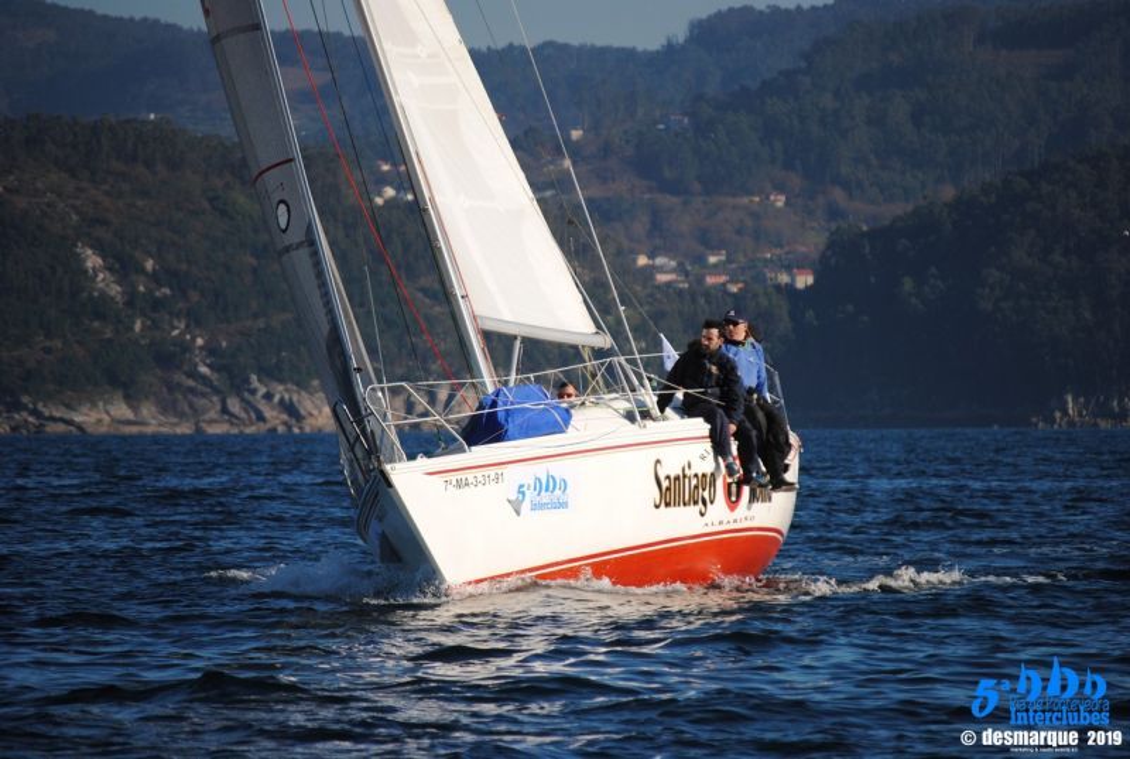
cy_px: 380
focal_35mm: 240
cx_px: 565
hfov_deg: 8.6
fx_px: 7549
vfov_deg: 5.8
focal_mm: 160
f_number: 5.3
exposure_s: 1/1600
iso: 200
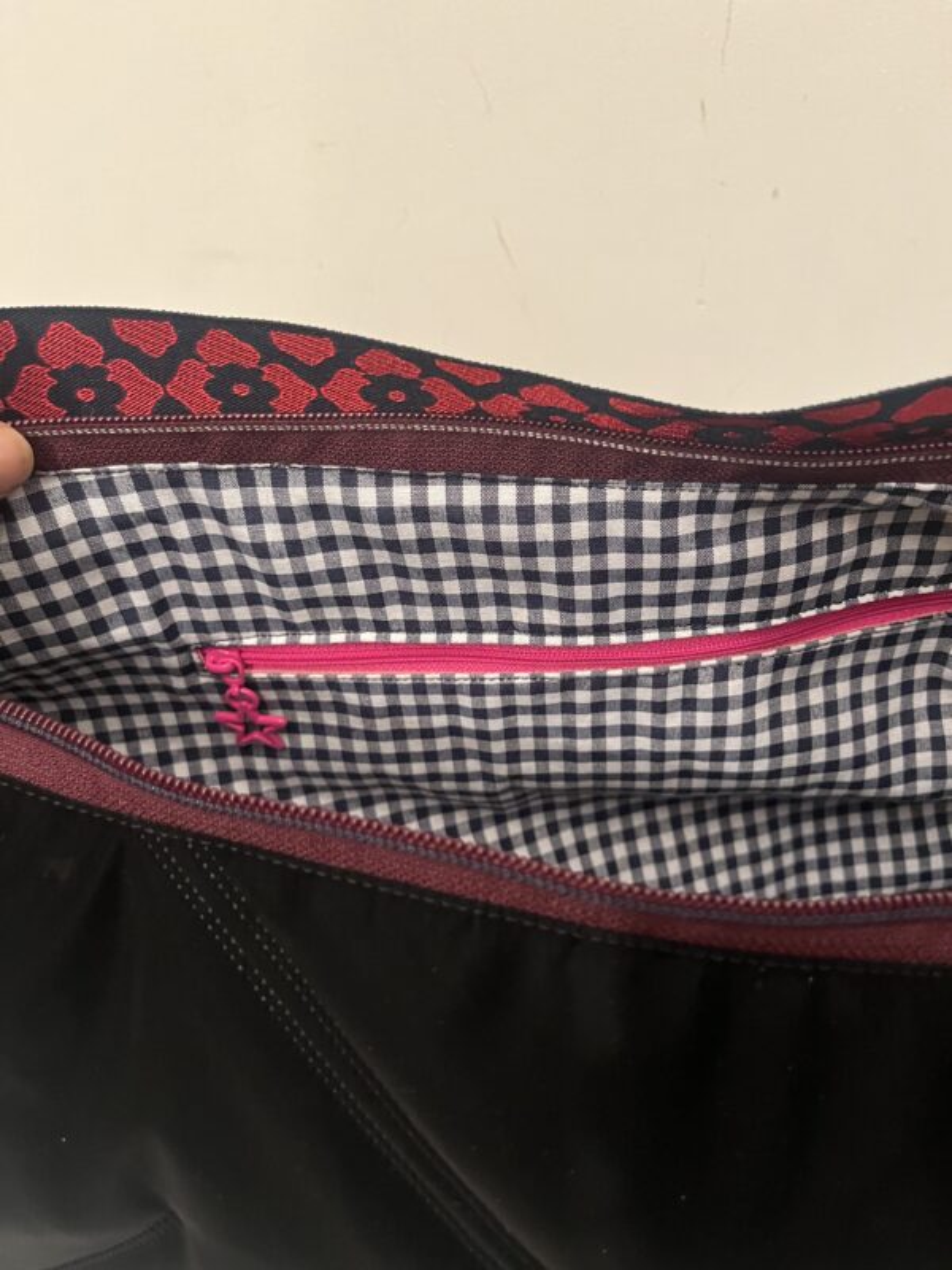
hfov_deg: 53.1
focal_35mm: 26
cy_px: 635
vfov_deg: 67.3
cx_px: 476
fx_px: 953
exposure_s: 1/33
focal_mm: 5.1
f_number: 1.6
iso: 500
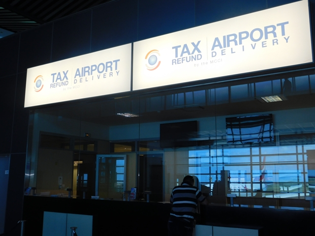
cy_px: 118
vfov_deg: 39.7
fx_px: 328
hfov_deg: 51.4
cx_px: 158
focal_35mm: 36
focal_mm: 6.3
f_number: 3.5
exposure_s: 1/100
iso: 125
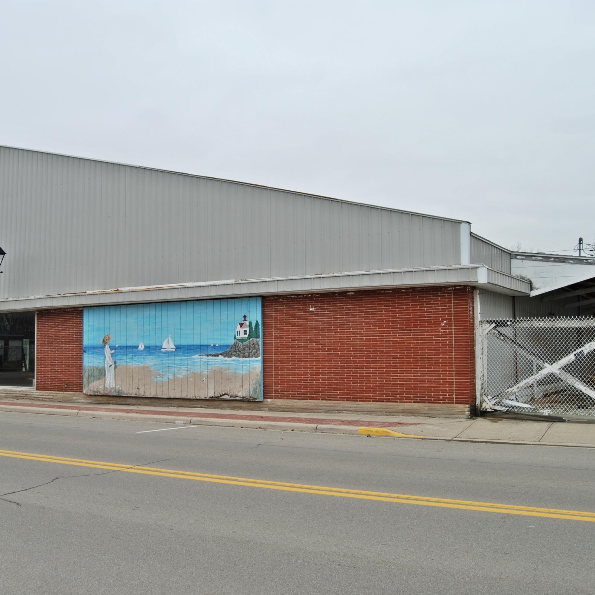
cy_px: 299
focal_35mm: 35
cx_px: 239
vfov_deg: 47.2
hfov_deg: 47.0
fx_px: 681
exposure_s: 1/125
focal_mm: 18
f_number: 5.6
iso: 110
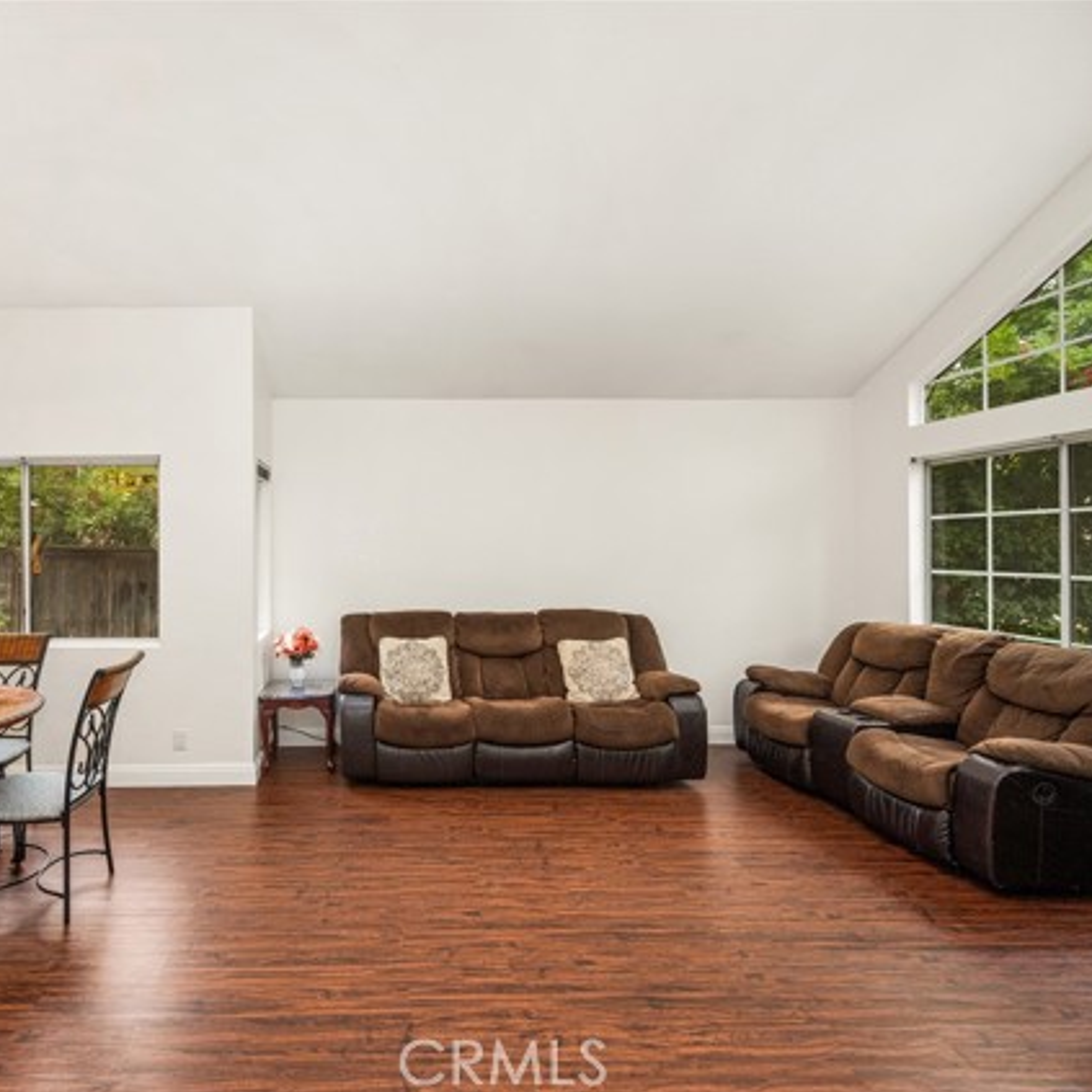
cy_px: 549
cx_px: 359
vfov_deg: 80.7
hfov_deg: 78.0
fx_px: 642
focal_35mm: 18
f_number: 5.6
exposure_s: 1/8
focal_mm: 14
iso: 125
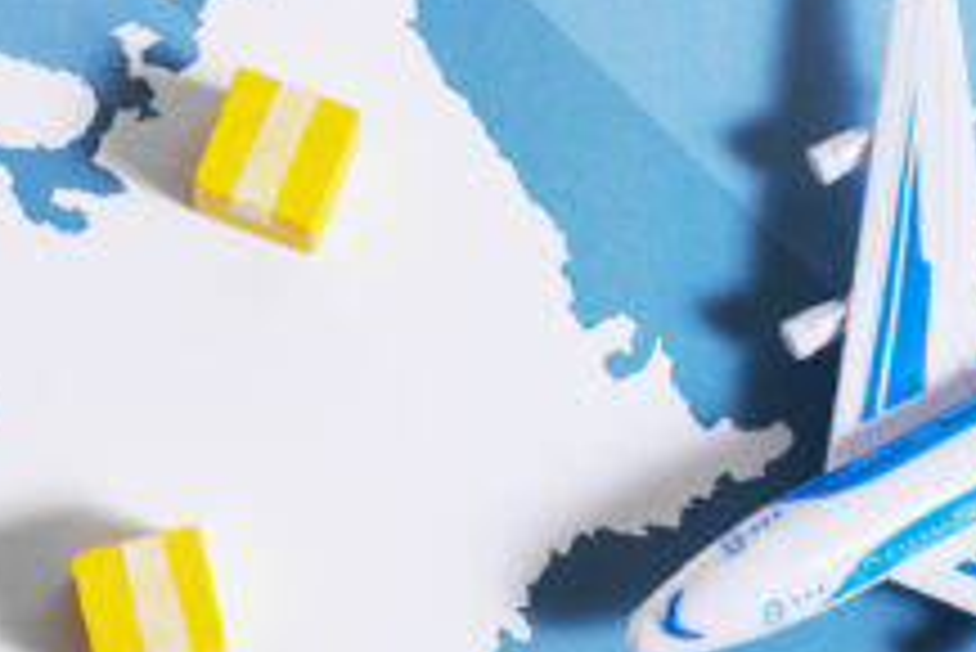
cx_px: 234
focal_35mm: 138
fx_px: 3744
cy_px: 585
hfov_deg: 14.8
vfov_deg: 9.9
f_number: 9
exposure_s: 1/125
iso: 100
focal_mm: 50
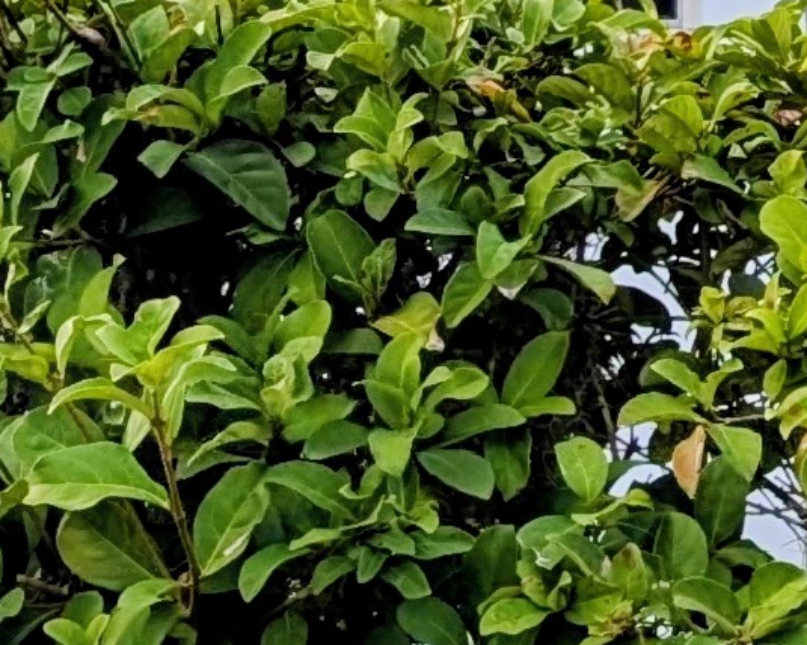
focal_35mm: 179
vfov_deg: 8.6
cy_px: 90
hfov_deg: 10.1
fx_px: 4275
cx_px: 1542
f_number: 1.68
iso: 21
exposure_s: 1/835
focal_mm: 6.9
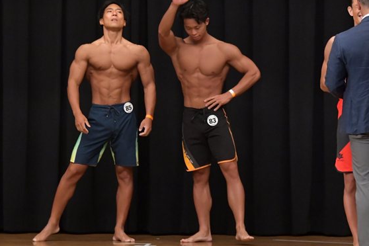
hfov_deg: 6.8
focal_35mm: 301
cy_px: 110
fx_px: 3085
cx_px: 144
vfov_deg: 4.6
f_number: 5.6
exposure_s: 1/400
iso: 6400
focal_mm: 145
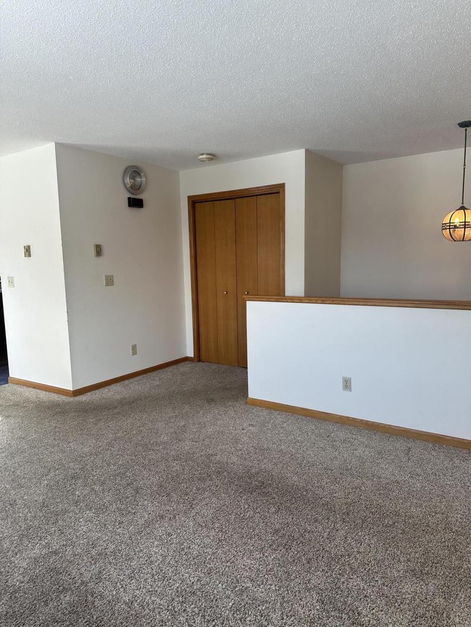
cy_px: 314
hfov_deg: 56.8
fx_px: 435
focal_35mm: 24
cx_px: 236
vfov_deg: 71.6
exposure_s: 1/236
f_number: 1.78
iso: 64
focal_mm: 6.86
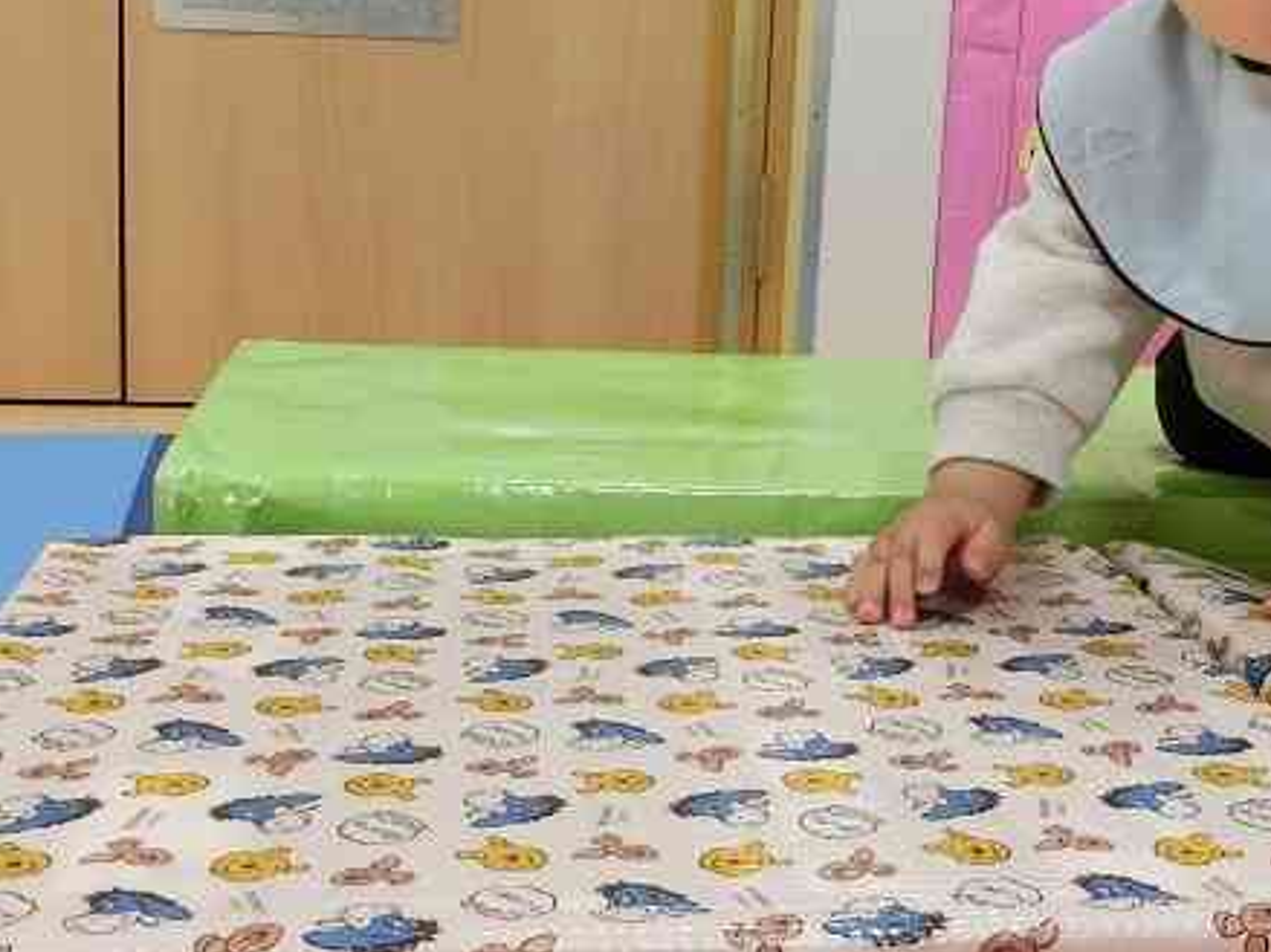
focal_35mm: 57
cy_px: 425
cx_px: 796
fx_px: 2092
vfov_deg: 25.6
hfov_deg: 33.6
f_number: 3.5
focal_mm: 4.5
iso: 80
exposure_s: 1/60
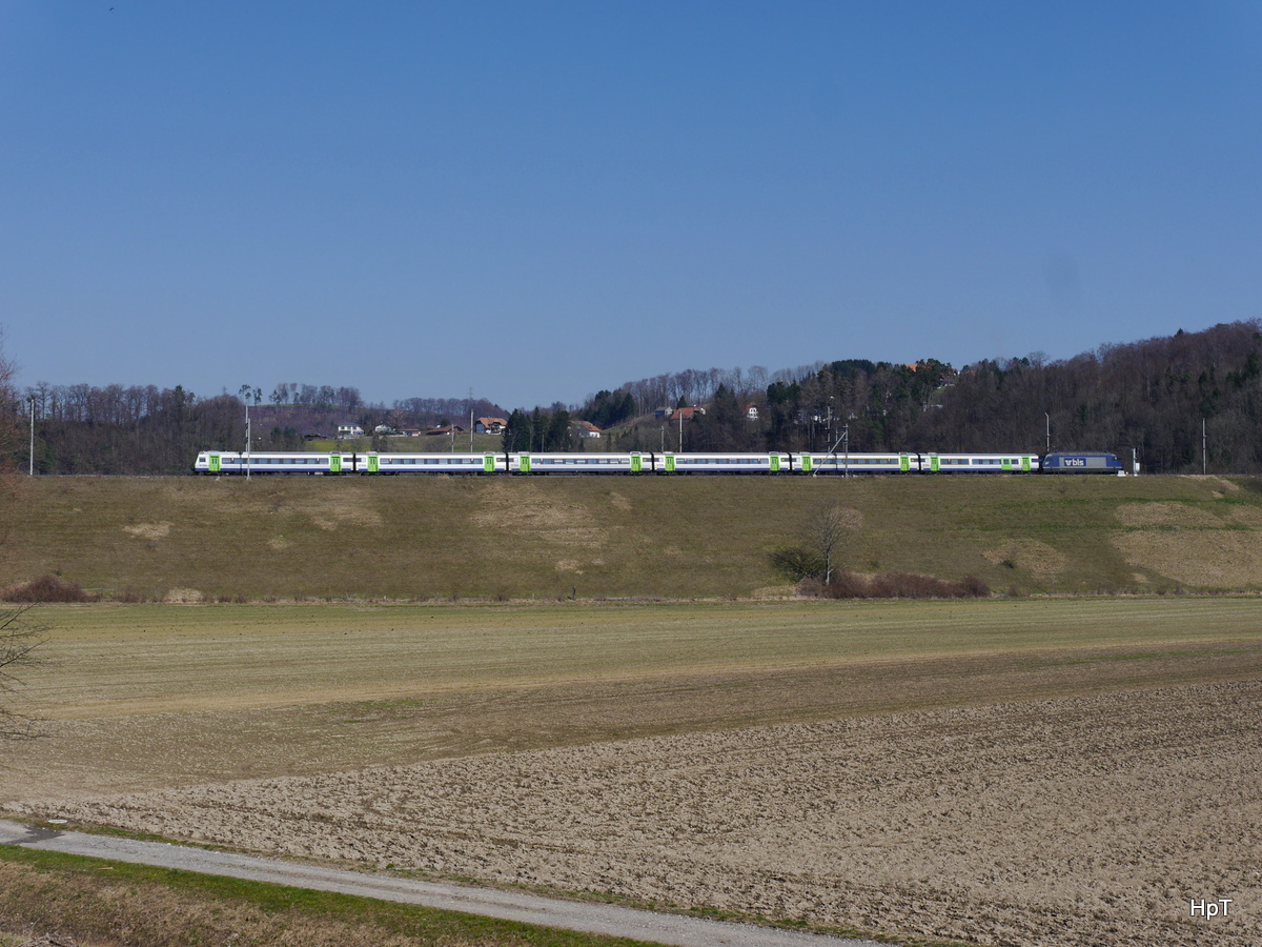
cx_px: 631
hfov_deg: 33.2
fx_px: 2115
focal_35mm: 58
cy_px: 474
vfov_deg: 25.2
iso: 160
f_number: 10
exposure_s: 1/400
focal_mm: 29
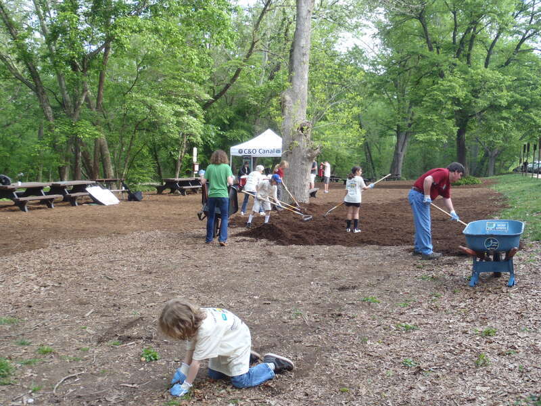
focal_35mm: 36
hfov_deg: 51.4
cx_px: 270
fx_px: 563
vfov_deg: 39.7
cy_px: 203
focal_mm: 6.45
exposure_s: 1/50
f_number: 4.5
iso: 80
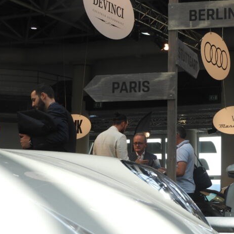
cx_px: 166
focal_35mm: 99
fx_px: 757
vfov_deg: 17.6
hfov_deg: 17.5
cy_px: 115
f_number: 4.2
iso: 100
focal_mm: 11.6
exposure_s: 1/100
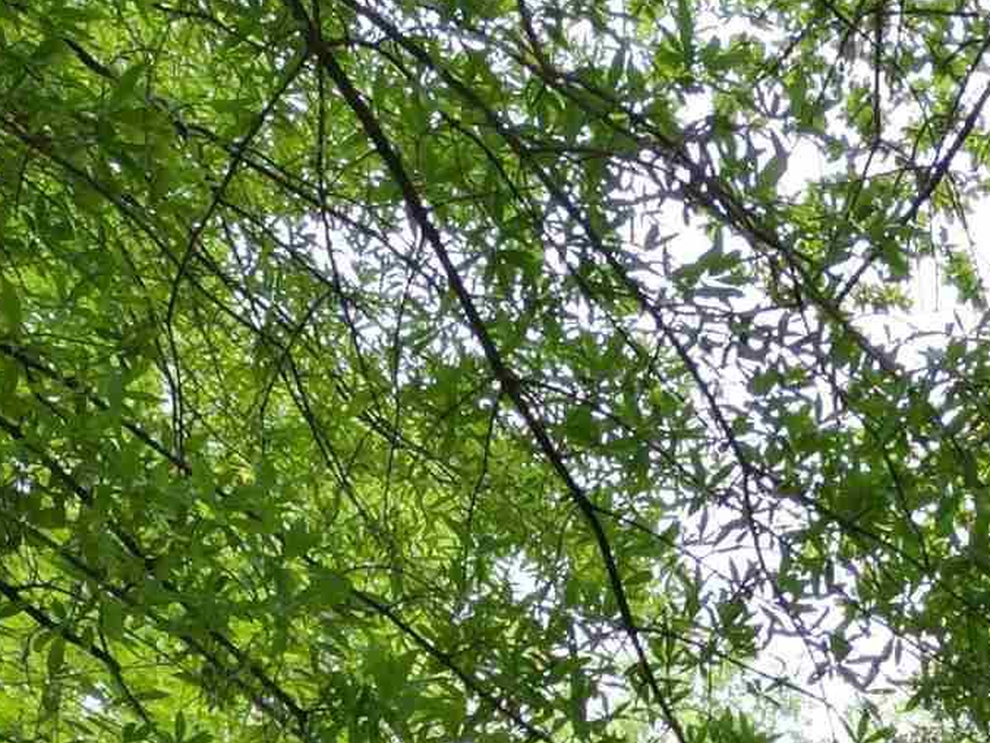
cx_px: 1574
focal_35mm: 109
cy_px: 1424
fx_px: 3117
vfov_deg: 12.2
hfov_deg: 16.2
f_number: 1.7
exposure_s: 1/500
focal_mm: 6.72
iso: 200
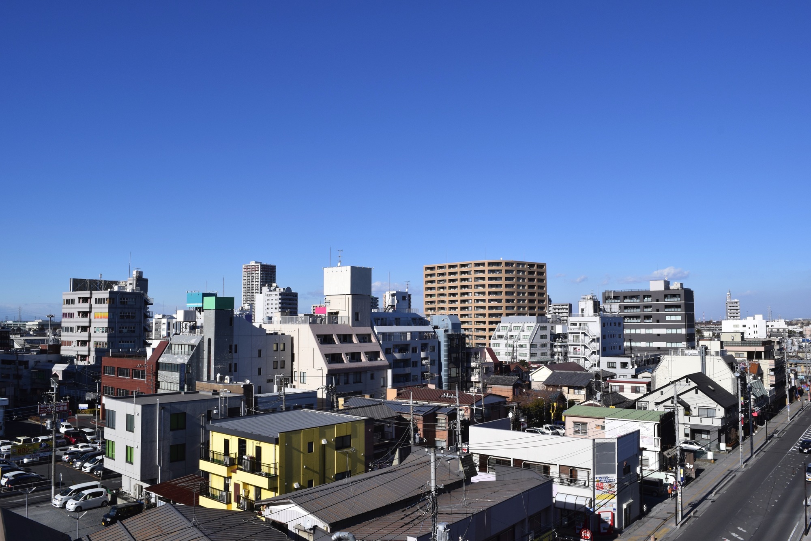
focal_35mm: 27
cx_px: 406
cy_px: 270
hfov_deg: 67.4
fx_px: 608
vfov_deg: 47.9
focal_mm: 18
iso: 400
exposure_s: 1/400
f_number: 14
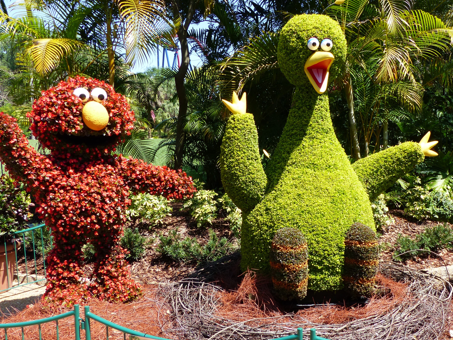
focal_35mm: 39
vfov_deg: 36.8
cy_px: 184
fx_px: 510
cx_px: 297
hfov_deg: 47.2
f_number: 4
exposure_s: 1/320
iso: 100
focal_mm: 5.2
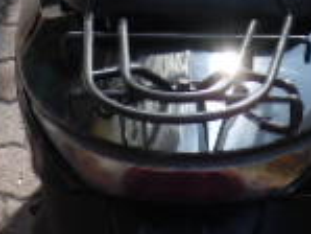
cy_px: -234
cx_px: 202
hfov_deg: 16.4
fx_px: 1079
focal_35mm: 120
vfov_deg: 11.2
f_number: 3.7
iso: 100
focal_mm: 5
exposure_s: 1/320
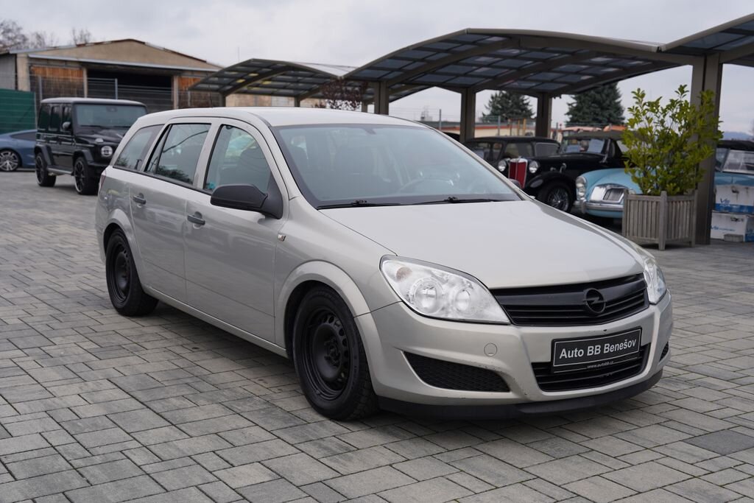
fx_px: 922
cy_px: 252
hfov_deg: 44.5
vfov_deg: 30.5
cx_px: 377
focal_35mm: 44
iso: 100
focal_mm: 44
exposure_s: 1/160
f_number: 5
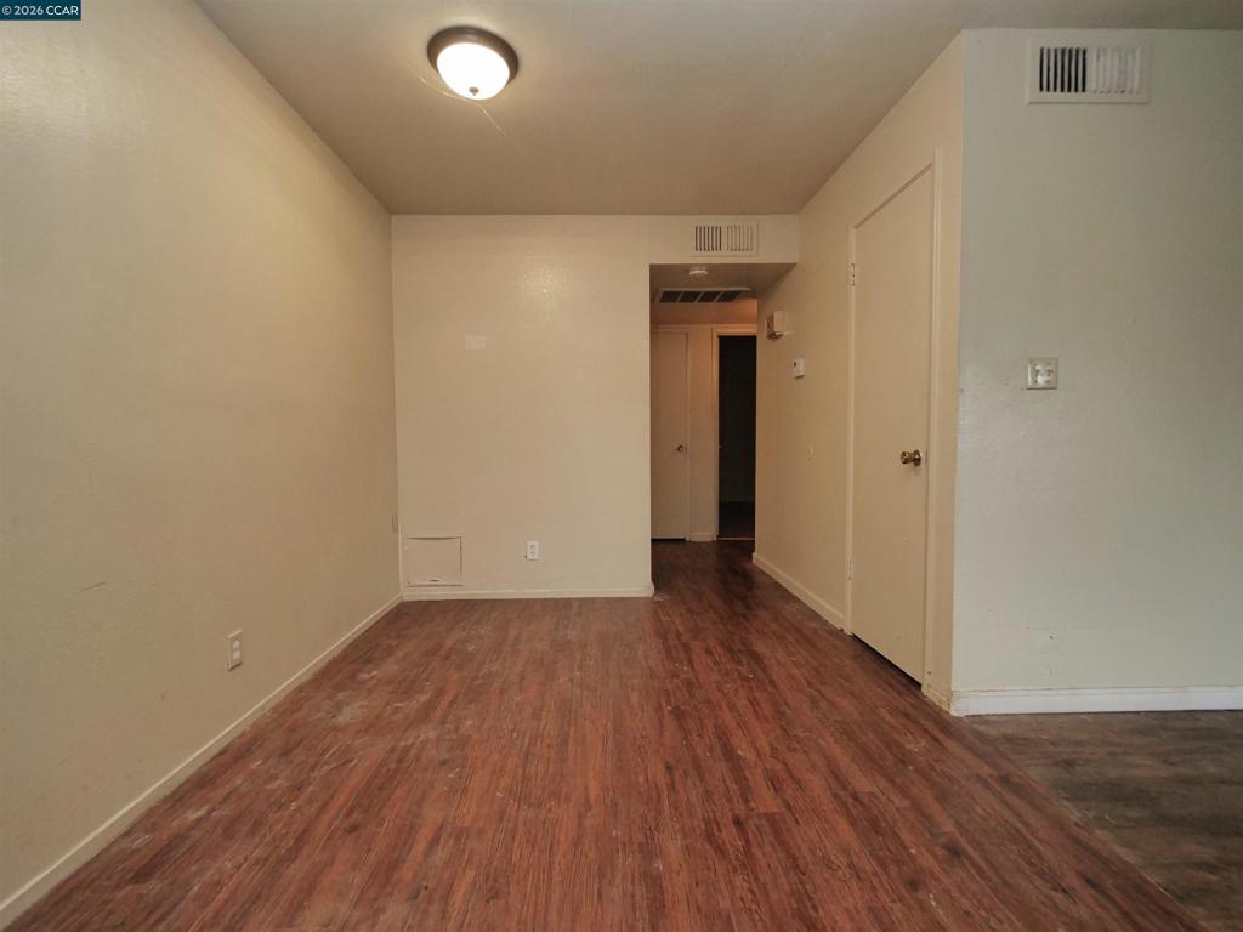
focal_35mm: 14
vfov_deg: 85.7
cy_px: 466
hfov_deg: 102.1
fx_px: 503
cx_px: 622
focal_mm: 7
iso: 800
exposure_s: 1/160
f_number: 4
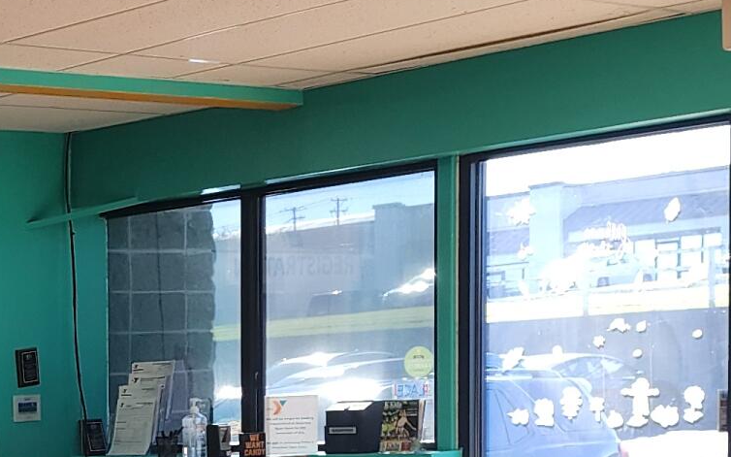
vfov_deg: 13.1
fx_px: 1932
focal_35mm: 97
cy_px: 565
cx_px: -514
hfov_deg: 17.9
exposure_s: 1/180
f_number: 1.8
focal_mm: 6.4
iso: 100
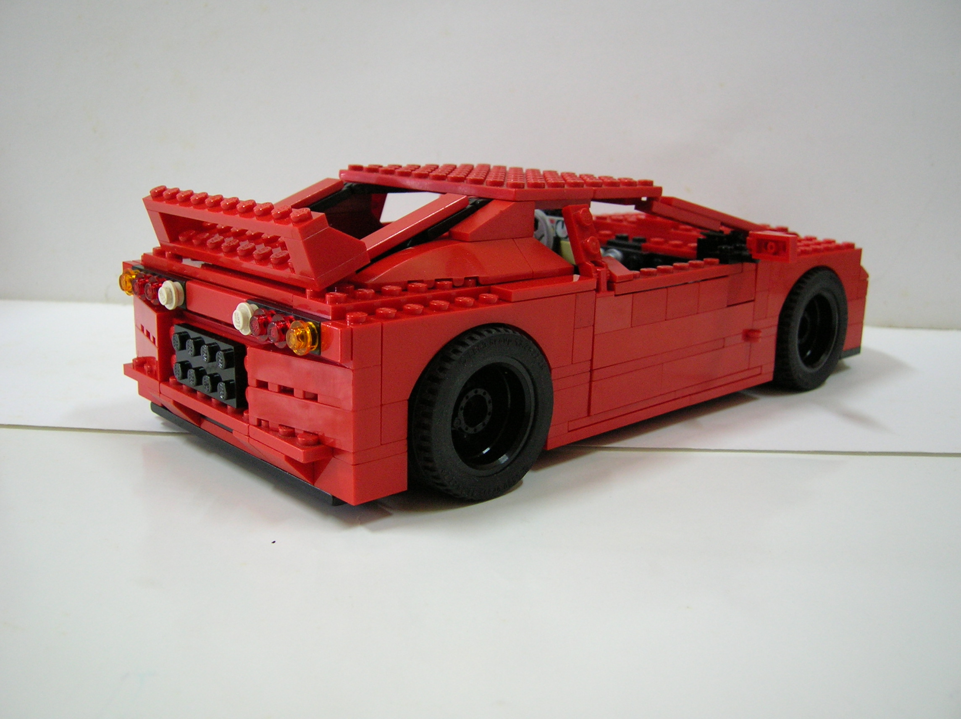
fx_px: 999
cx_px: 480
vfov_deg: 39.6
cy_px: 360
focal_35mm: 36
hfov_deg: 51.4
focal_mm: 6
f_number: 2.9
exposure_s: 1/4.3
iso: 100
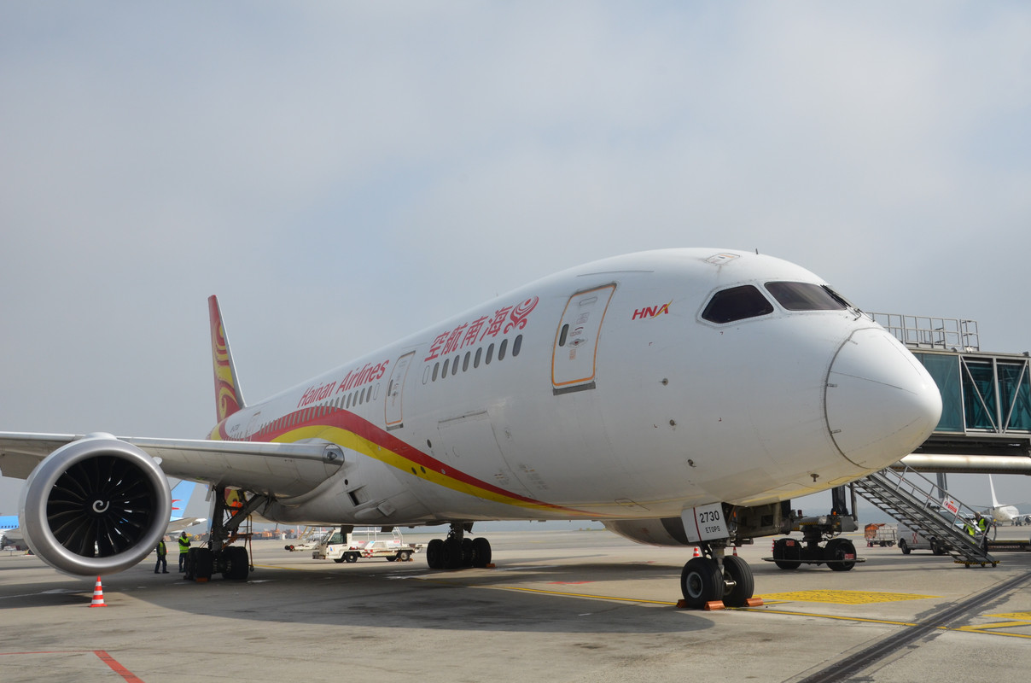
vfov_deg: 36.7
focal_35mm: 36
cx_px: 516
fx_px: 1029
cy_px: 342
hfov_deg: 53.2
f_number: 13
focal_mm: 24
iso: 400
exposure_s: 1/640
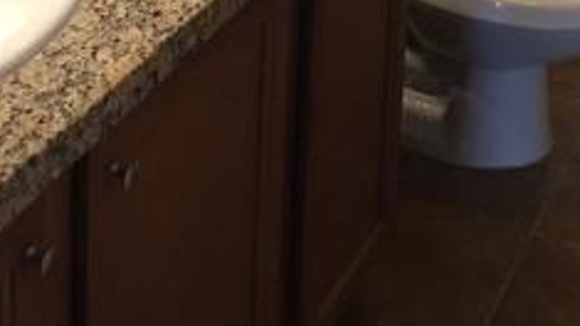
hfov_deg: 24.7
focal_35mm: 86
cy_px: -393
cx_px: 338
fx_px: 1322
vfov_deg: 12.0
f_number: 2.2
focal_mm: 4.15
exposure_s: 1/30
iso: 125
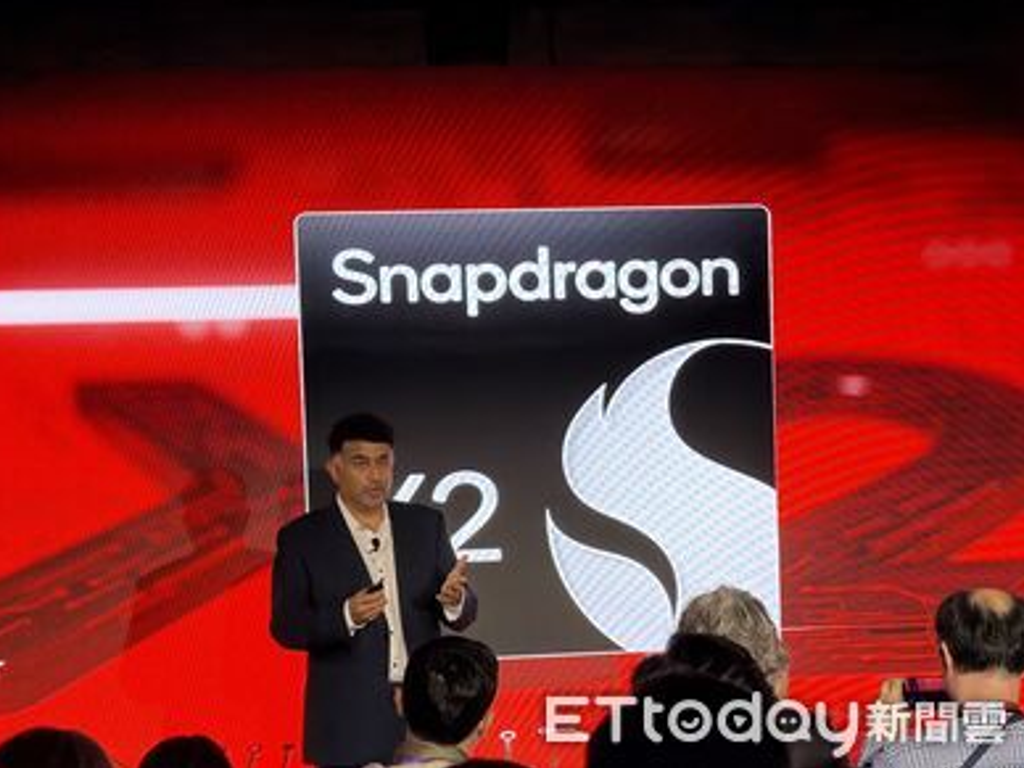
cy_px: 377
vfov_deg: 14.4
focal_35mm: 103
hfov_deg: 19.1
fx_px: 3047
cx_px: 499
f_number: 2.8
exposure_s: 1/120
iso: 640
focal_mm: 16.89
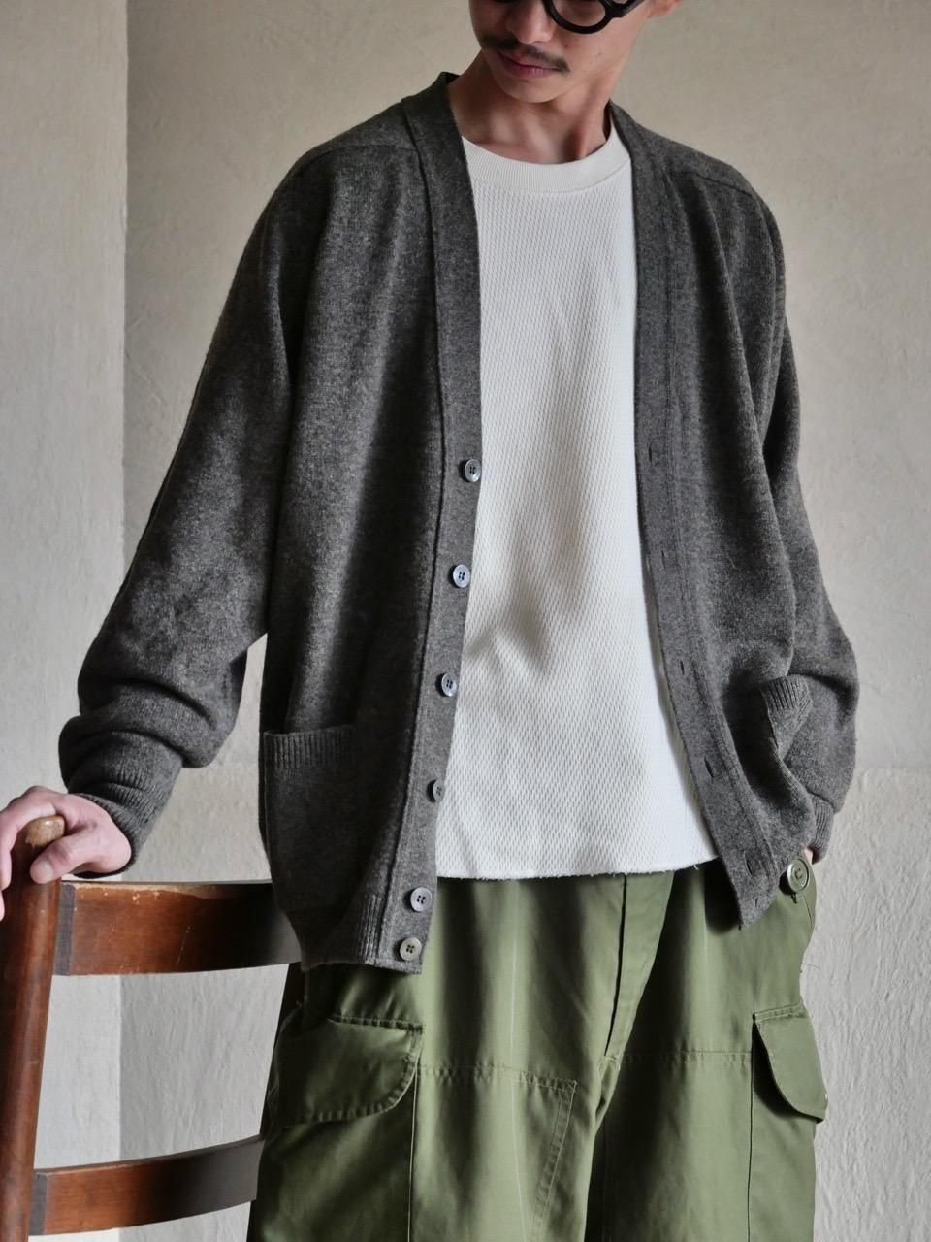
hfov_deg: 15.4
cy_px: 621
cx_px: 466
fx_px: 3443
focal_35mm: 96
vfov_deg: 20.4
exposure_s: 1/125
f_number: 3.9
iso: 800
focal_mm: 48
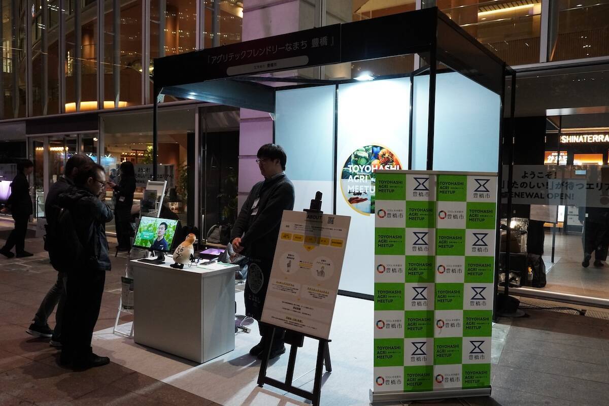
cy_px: 203
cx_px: 304
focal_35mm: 28
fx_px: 482
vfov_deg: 45.7
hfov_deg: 64.6
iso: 2500
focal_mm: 19
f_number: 4
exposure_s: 1/160
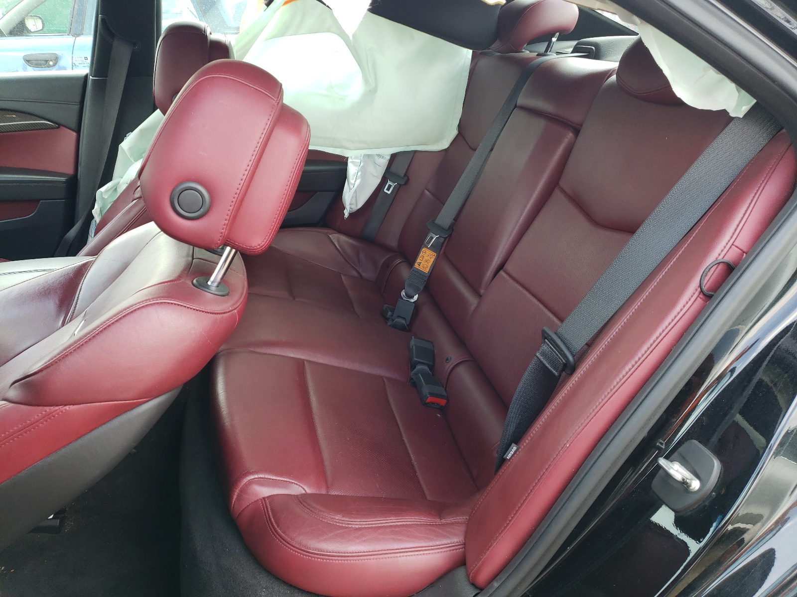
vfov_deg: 53.1
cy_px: 298
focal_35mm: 26
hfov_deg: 67.3
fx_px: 599
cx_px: 398
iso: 50
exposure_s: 1/125
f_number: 1.5
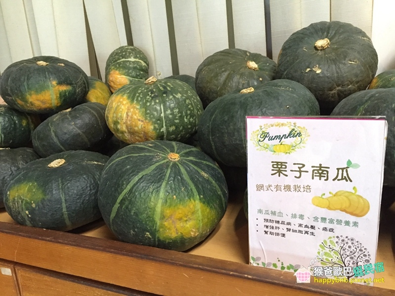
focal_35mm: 29
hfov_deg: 61.7
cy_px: 148
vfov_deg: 48.2
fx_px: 331
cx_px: 198
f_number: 2.2
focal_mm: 4.15
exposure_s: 1/15
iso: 320
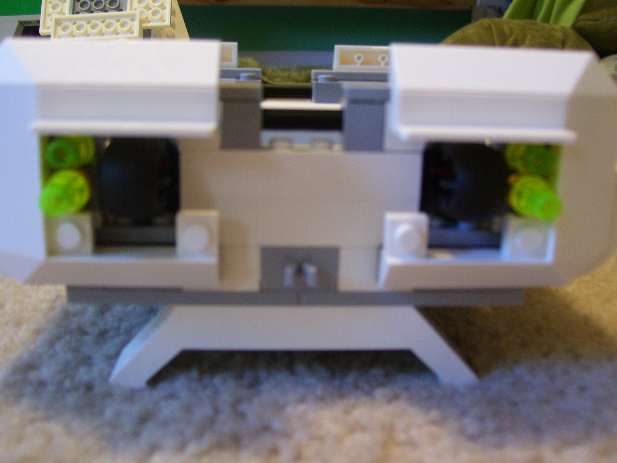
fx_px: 713
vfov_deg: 36.0
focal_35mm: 40
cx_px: 299
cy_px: 222
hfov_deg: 46.8
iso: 160
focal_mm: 6
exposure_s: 1/8
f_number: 2.7
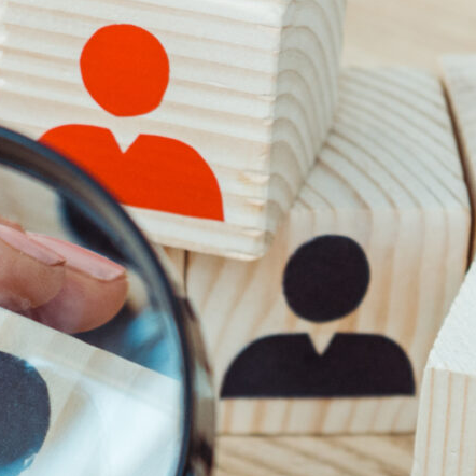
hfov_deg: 7.0
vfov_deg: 7.1
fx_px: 3827
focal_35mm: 246
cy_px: 523
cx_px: -186
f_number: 4
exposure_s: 1/160
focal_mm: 50
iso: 320
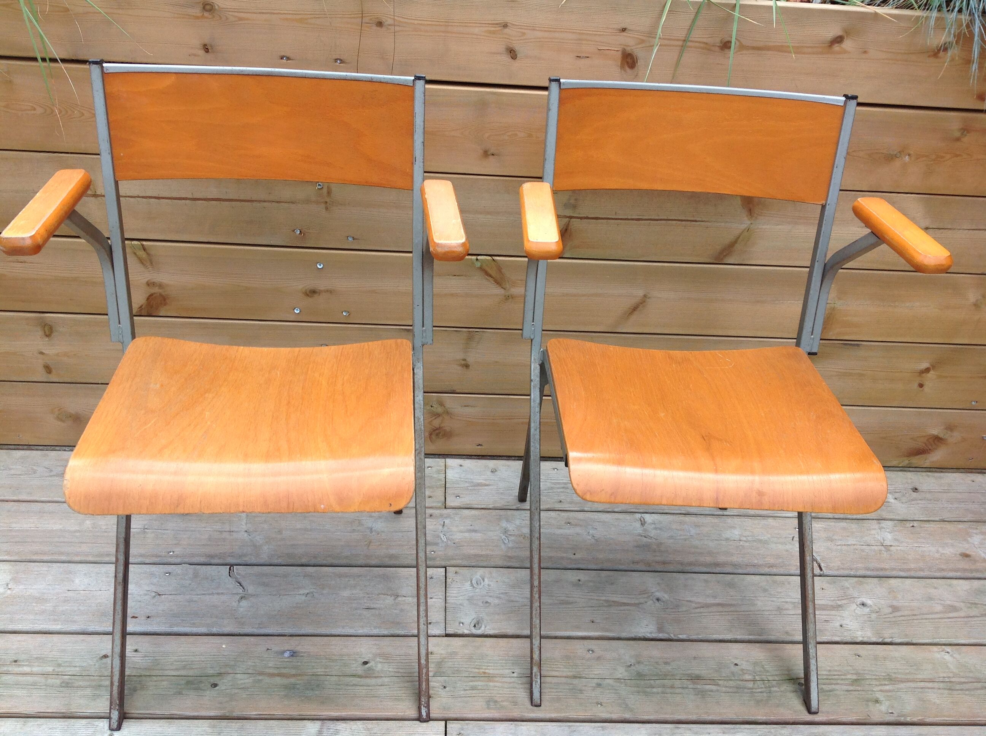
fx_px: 995
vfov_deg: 40.6
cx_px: 493
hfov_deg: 52.7
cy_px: 368
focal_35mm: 35
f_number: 2.4
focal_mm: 4.28
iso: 50
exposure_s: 1/272
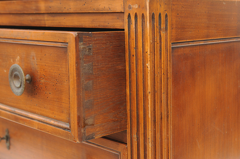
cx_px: 120
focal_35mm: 36
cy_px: 80
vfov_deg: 36.8
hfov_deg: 53.2
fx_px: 240
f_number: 3.5
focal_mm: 24
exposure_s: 1/160
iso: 320
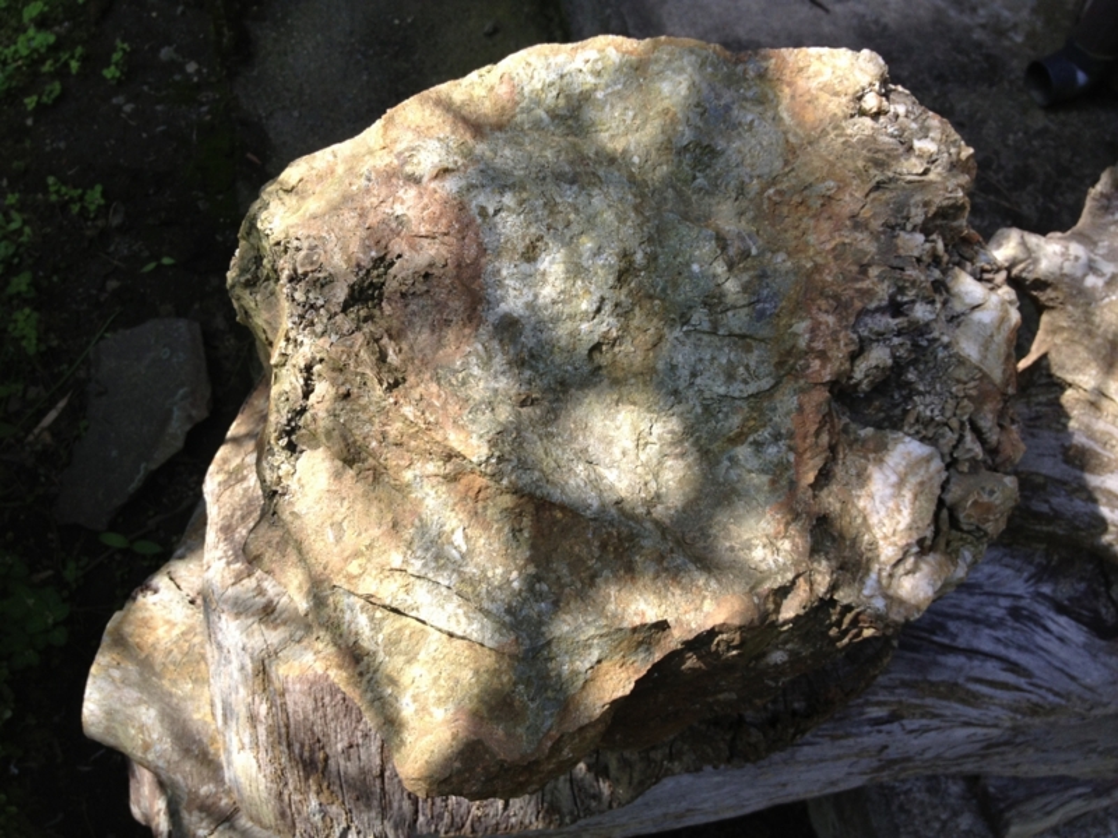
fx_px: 1130
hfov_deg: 52.6
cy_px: 419
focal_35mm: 35
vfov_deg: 40.7
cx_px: 559
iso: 50
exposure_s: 1/336
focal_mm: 4.28
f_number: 2.4
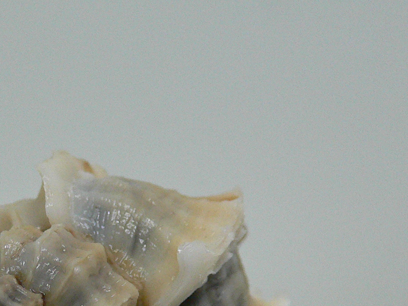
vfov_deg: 19.3
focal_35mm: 74
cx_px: 79
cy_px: 315
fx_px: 872
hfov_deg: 25.8
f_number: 2.8
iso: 200
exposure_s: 1/60
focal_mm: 4.6
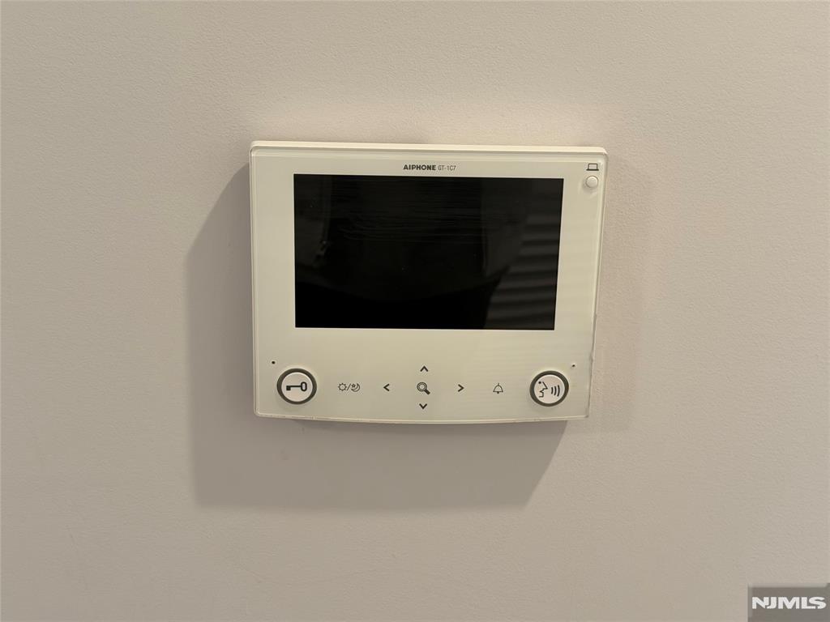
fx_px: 1151
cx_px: 415
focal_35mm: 48
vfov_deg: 30.3
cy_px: 311
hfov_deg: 39.7
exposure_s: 1/60
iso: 160
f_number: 1.78
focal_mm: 6.76
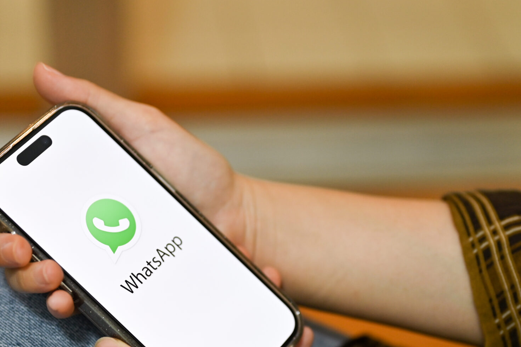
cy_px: 277
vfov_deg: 15.6
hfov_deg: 23.4
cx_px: 275
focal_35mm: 87
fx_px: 1258
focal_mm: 50
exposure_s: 1/100
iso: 320
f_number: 2
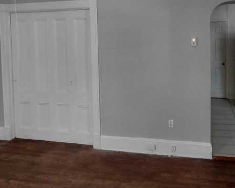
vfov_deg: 41.3
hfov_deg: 50.4
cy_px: 53
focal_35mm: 35
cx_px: 160
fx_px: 244
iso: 64
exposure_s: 1/60
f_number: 2.2
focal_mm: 1.64
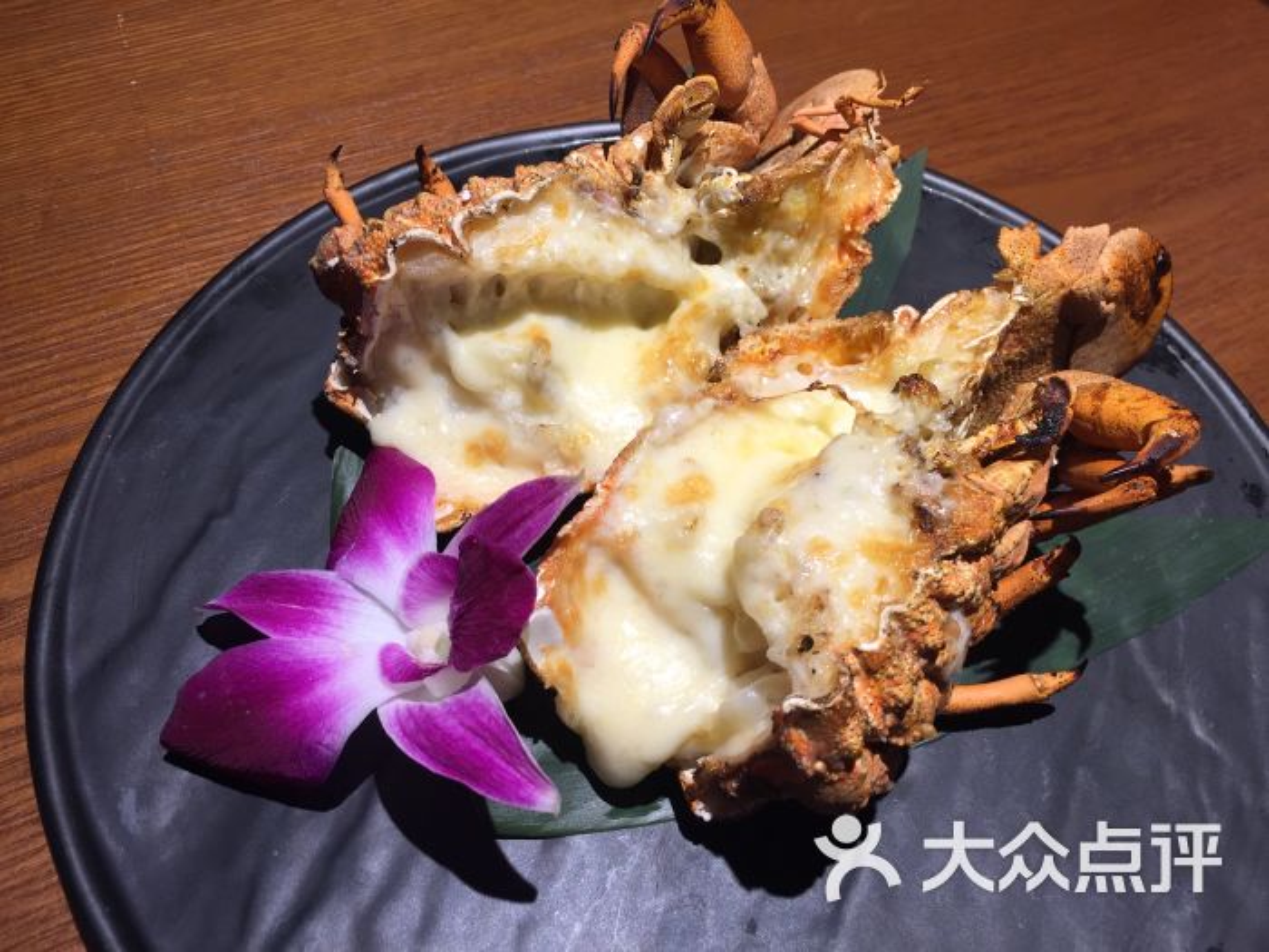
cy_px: 476
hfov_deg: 61.7
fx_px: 1063
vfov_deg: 48.2
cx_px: 634
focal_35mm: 29
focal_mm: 4.15
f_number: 2.2
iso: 40
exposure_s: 1/100
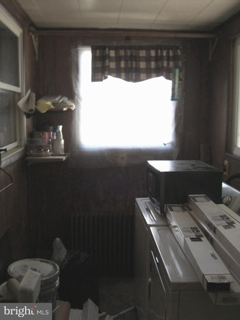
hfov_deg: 37.7
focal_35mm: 38
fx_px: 351
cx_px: 120
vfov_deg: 49.0
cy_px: 160
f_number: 2.8
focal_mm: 7.9
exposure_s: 1/60
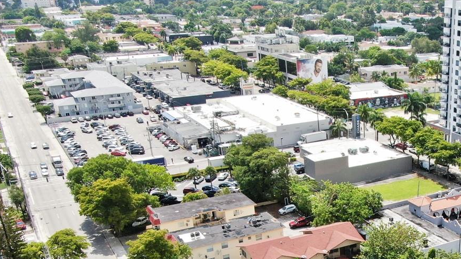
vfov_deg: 23.5
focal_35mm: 48
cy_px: 279
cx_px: 392
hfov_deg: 40.5
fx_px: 587
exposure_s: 1/1250
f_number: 2.8
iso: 100
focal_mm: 4.39
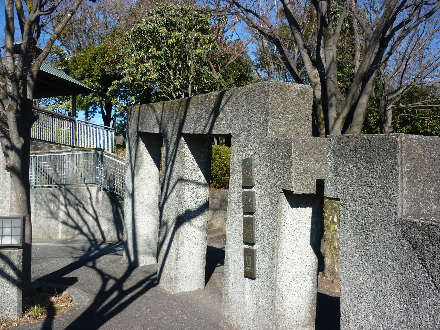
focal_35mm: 33
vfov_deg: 42.9
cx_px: 220
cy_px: 165
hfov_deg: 55.4
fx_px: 419
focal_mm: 5.5
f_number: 2.8
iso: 80
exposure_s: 1/800
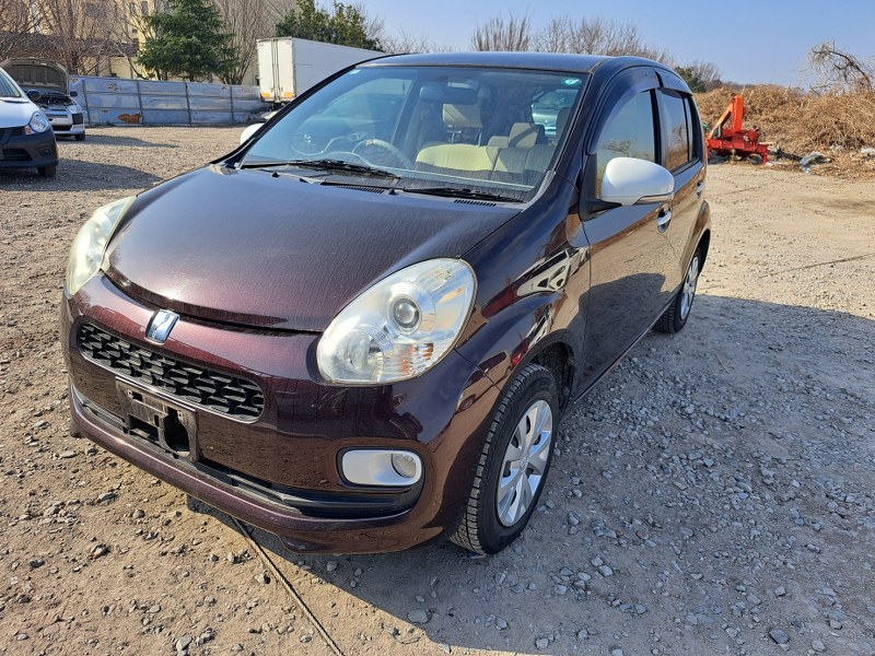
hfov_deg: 71.6
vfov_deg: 56.8
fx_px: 607
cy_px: 328
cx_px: 438
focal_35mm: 24
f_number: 1.8
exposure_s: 1/693
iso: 50
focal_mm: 5.23
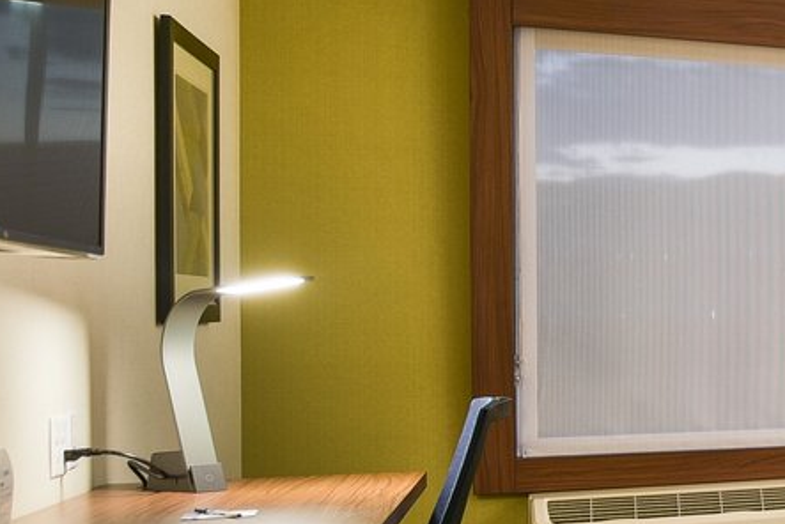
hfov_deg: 16.8
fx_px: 1615
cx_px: 1710
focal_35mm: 74
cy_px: 325
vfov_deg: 18.4
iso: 100
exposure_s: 1/25
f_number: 2.8
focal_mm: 16
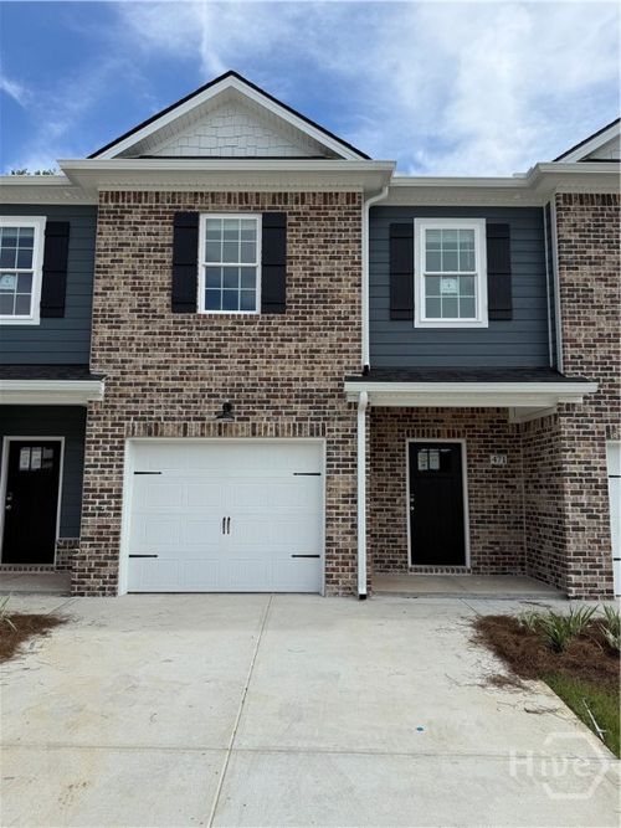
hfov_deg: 56.8
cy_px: 414
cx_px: 310
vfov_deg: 71.6
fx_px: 574
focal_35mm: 24
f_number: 1.78
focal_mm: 6.76
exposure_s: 1/3759
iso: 80
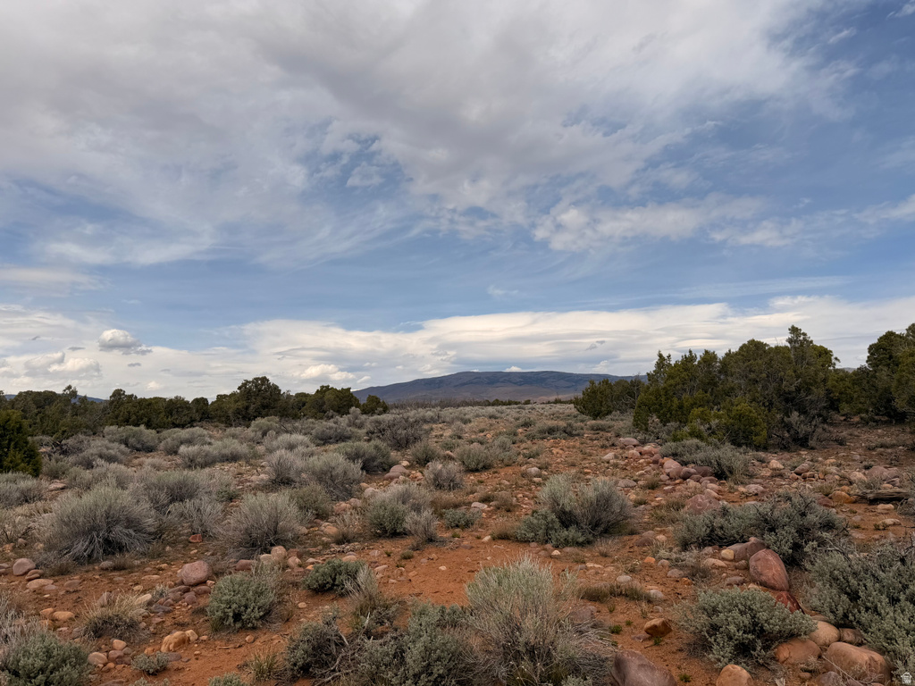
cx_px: 458
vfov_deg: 56.8
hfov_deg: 71.6
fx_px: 634
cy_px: 343
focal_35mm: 24
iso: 80
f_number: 1.78
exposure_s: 1/9091
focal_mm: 6.76
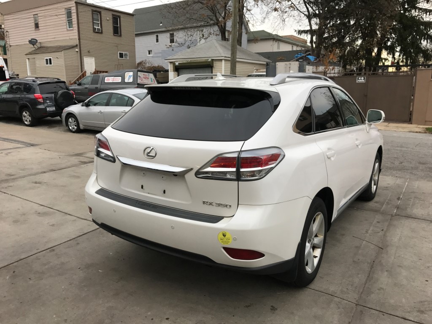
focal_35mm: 28
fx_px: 349
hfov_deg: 63.4
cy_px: 162
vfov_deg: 49.7
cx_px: 216
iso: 40
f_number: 1.8
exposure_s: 1/120
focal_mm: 3.99
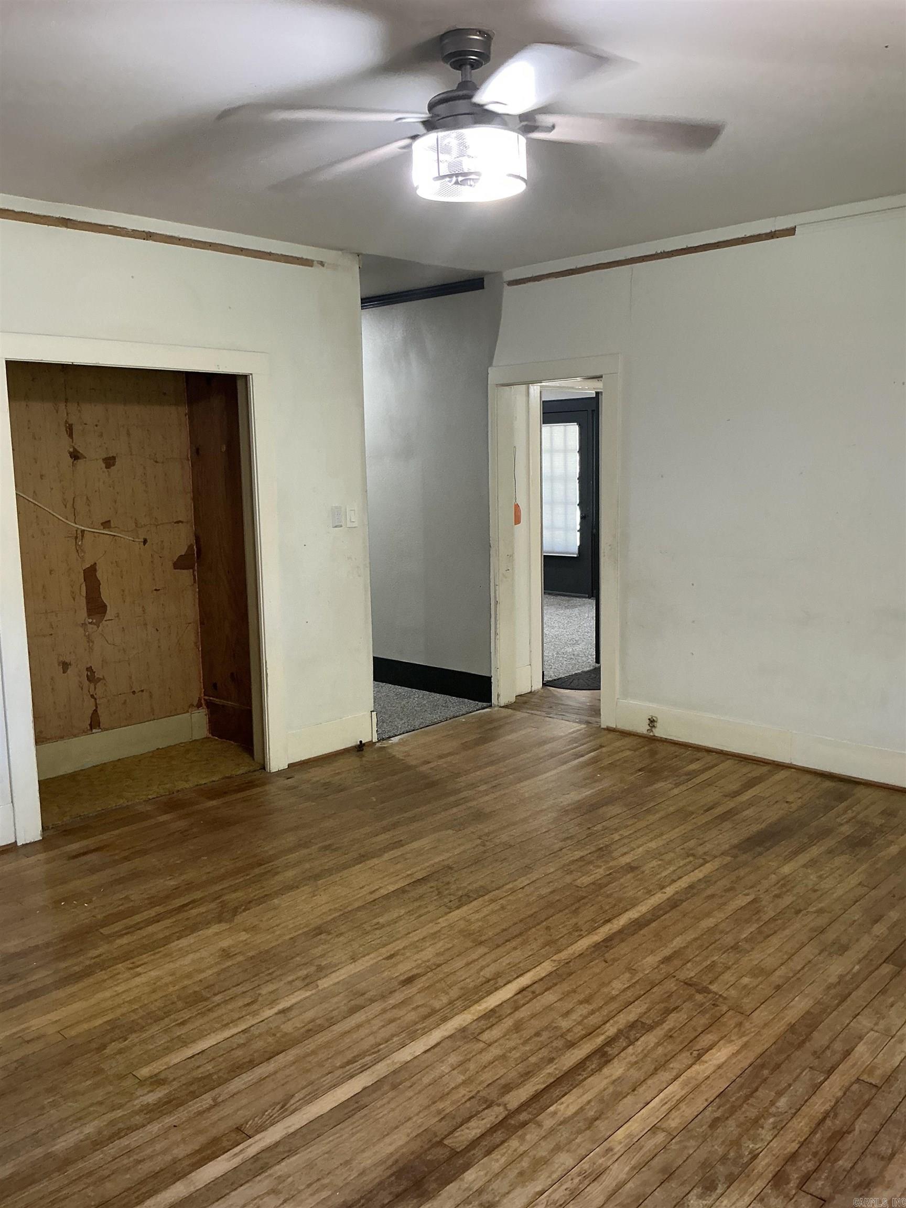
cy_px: 604
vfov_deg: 63.4
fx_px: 977
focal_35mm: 28
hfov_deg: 49.7
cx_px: 453
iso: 125
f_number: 1.8
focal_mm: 3
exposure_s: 1/60
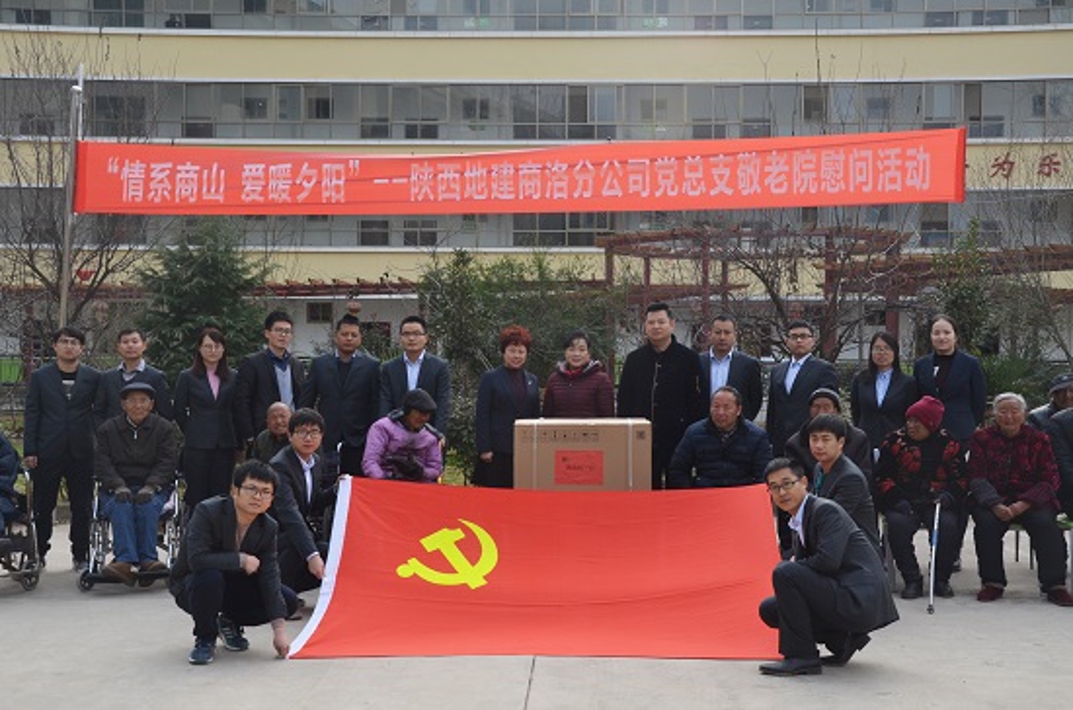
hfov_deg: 43.7
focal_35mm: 45
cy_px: 355
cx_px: 536
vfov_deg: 29.7
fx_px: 1338
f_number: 7.1
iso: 200
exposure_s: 1/200
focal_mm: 30
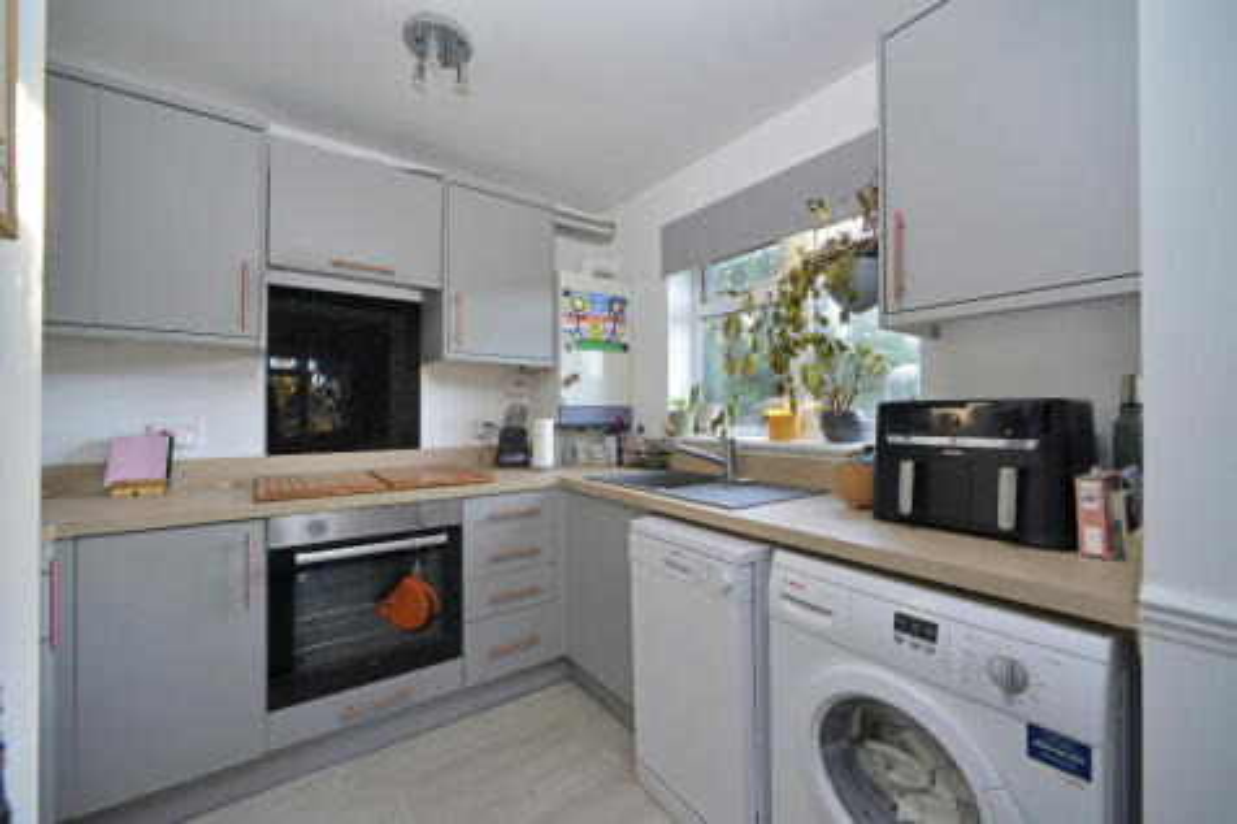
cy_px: 412
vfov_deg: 81.2
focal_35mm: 14
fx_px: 481
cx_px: 618
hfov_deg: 104.3
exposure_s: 1/13
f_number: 7.1
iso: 400
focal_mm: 14
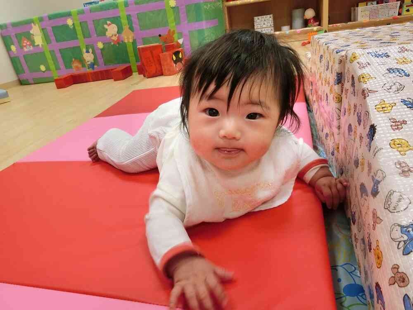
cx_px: 206
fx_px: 298
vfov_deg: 54.9
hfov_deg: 69.4
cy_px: 155
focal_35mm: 25
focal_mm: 4.5
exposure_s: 1/60
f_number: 3.5
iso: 80
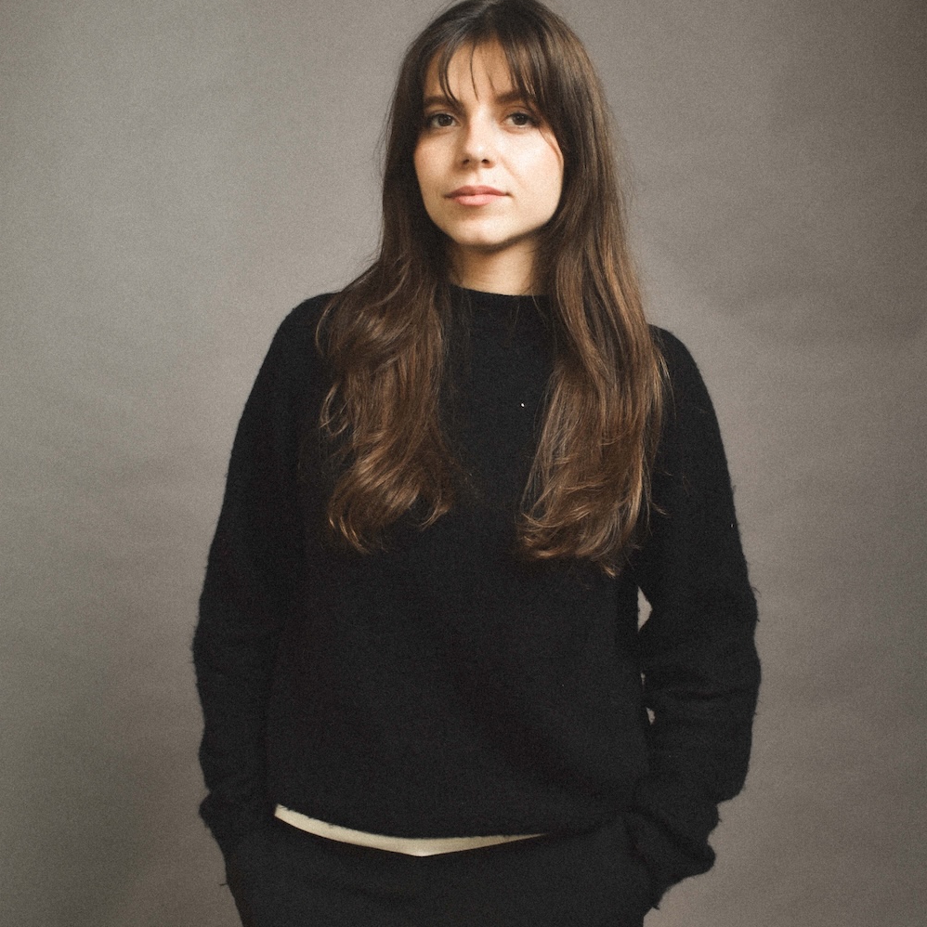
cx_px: 464
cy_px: 426
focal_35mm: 46
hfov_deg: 36.8
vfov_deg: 36.8
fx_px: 1394
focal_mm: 24
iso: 200
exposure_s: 1/30
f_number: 7.1
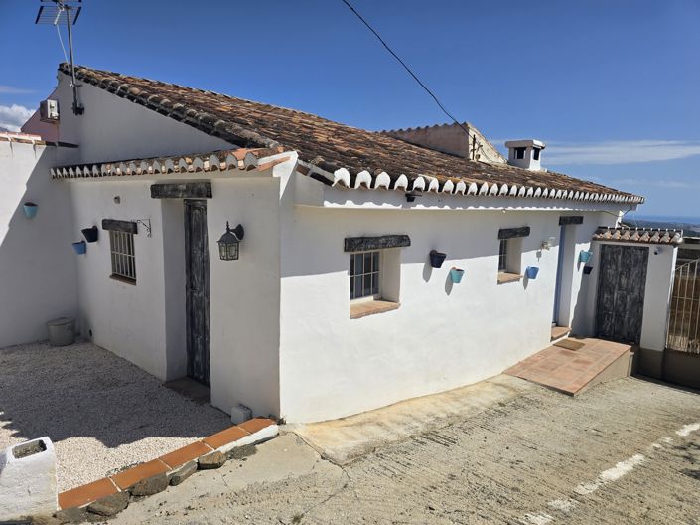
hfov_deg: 74.0
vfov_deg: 58.8
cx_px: 350
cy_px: 262
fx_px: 465
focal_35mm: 23
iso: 12
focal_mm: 6.3
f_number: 1.7
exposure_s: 1/1874
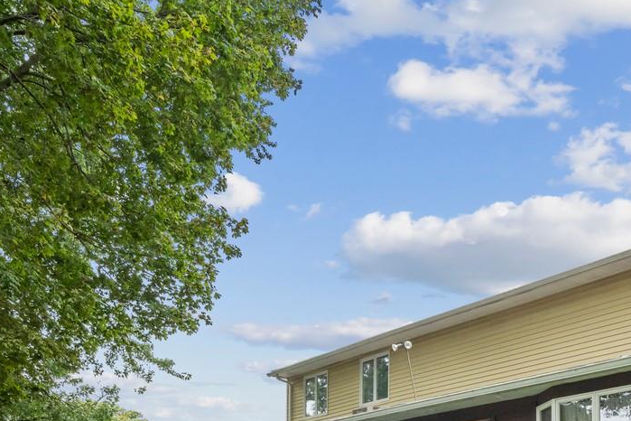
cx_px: 407
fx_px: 719
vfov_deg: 27.8
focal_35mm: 41
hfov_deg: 46.8
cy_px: 527
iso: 1600
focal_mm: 14
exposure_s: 1/250
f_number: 10
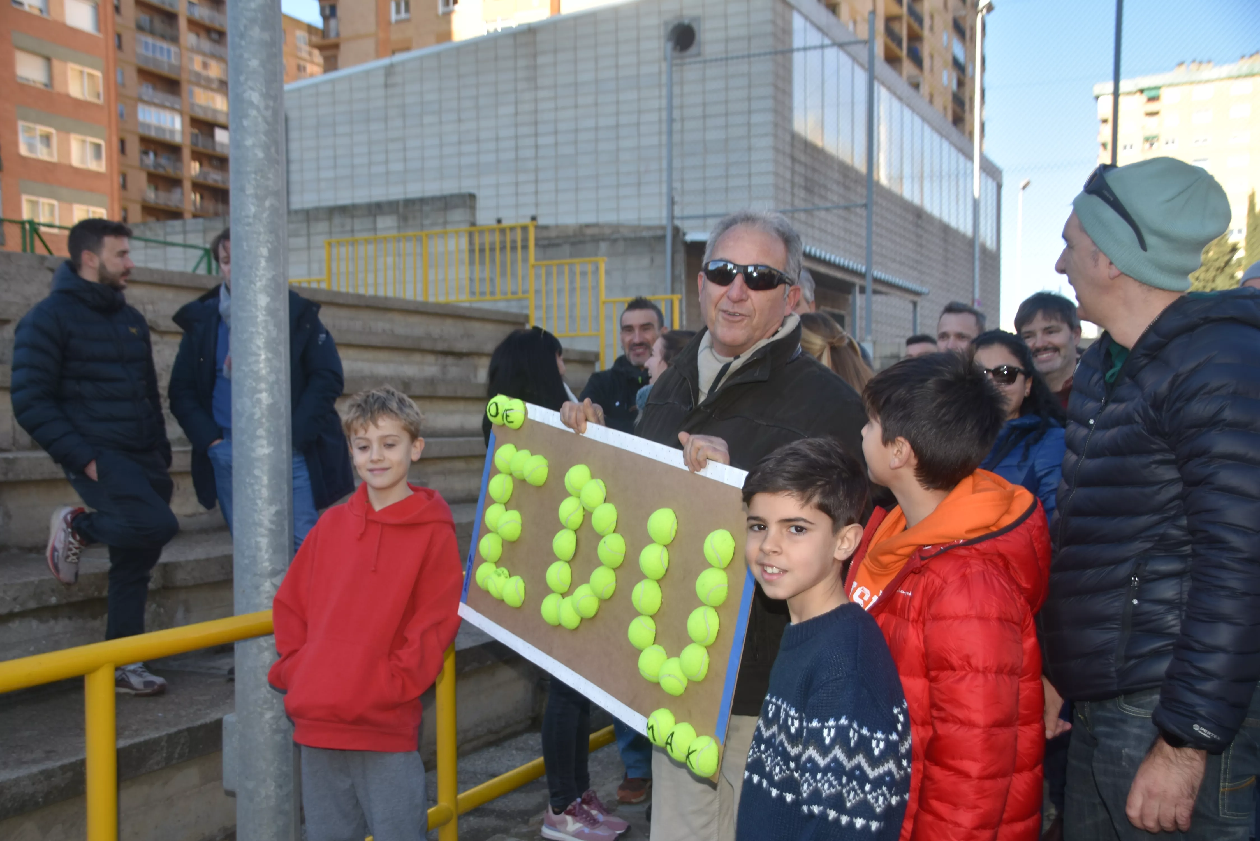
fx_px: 1313
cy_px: 420
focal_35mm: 38
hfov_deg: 51.3
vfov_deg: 35.5
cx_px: 630
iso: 100
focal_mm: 25
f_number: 4.5
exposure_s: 1/250
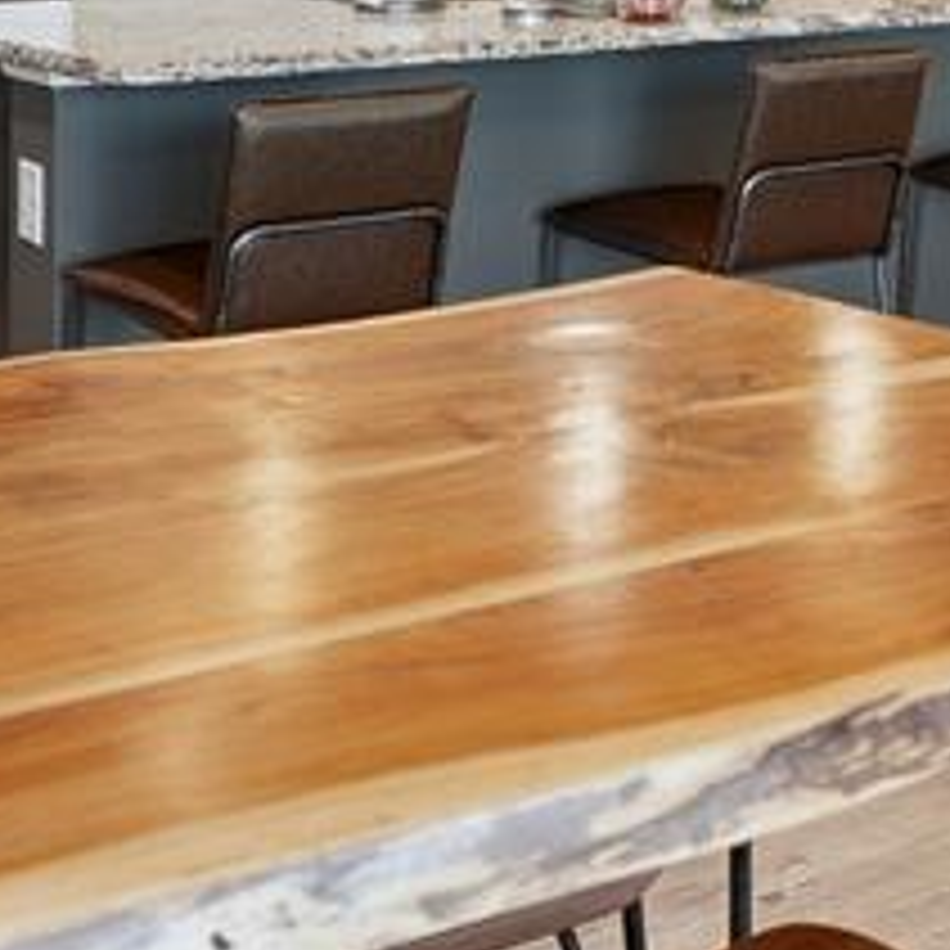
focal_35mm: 66
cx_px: 338
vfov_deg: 24.4
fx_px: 2049
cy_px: -95
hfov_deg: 26.0
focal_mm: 16
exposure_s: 1/100
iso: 200
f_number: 4.5
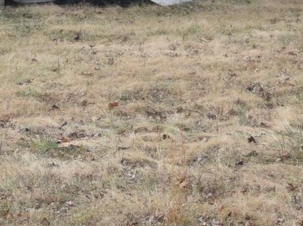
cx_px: 63
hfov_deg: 11.2
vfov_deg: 8.2
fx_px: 1541
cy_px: -109
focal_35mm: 176
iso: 400
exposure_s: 1/125
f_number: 9
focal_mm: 27
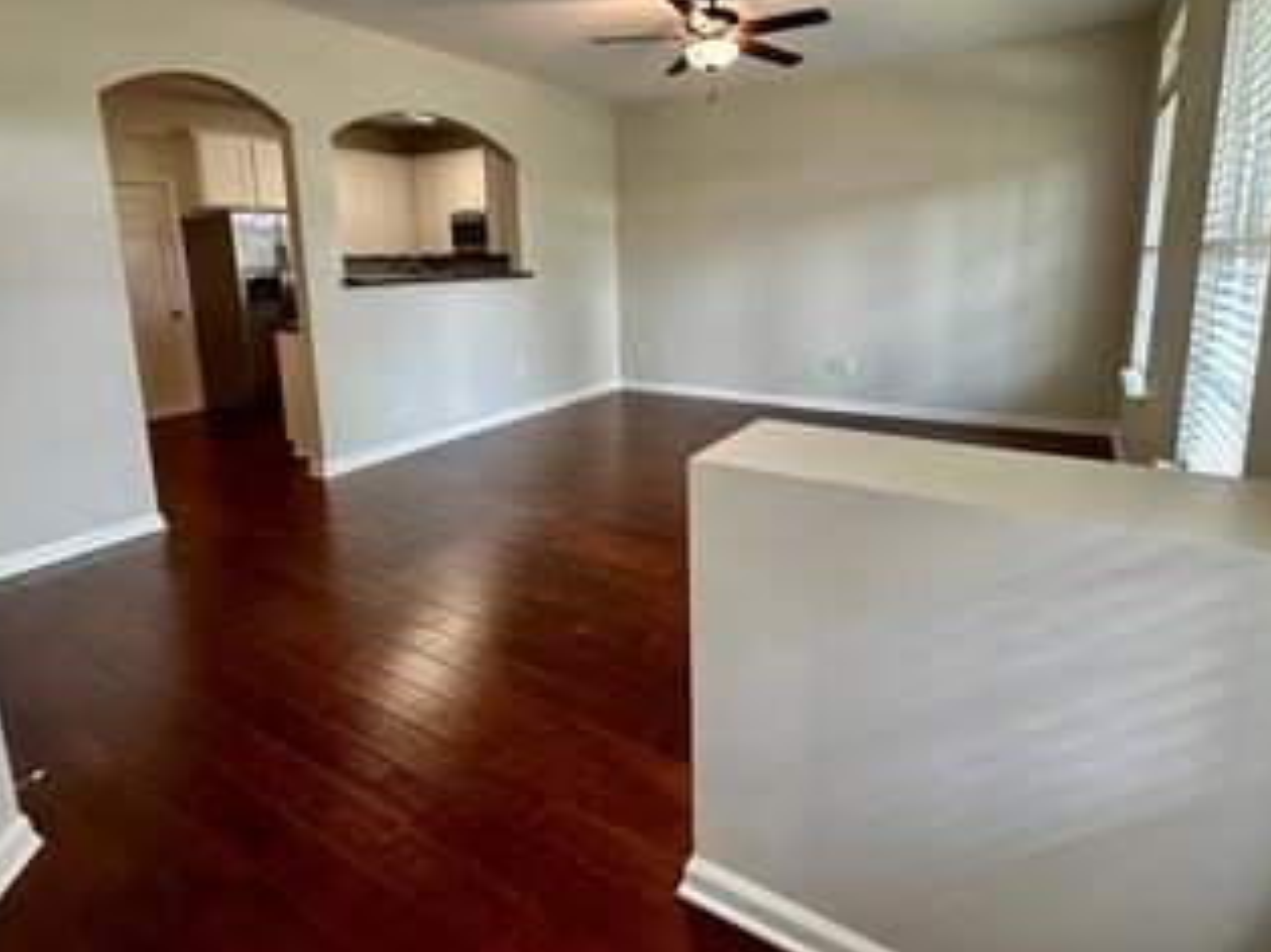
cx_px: 631
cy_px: 375
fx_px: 697
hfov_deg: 84.7
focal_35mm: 19
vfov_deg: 67.9
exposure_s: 1/120
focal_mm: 2.22
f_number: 2.2
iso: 160
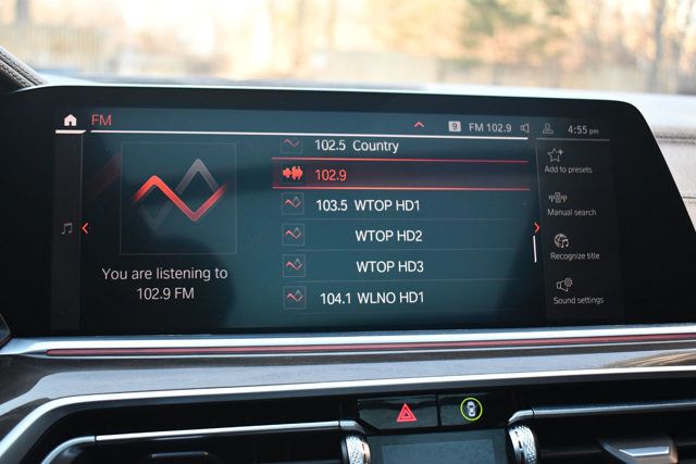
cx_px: 348
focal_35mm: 43
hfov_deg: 45.4
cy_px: 232
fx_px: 831
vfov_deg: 31.2
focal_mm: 29
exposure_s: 1/125
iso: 1600
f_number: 4.2
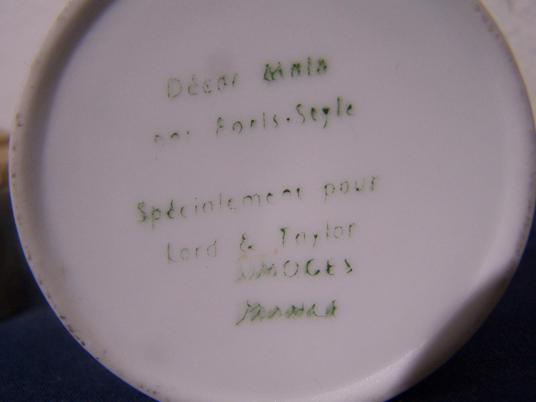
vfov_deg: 37.7
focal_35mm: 38
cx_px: 268
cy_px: 201
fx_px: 588
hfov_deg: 49.0
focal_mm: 6.3
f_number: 2.8
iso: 140
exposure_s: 1/8
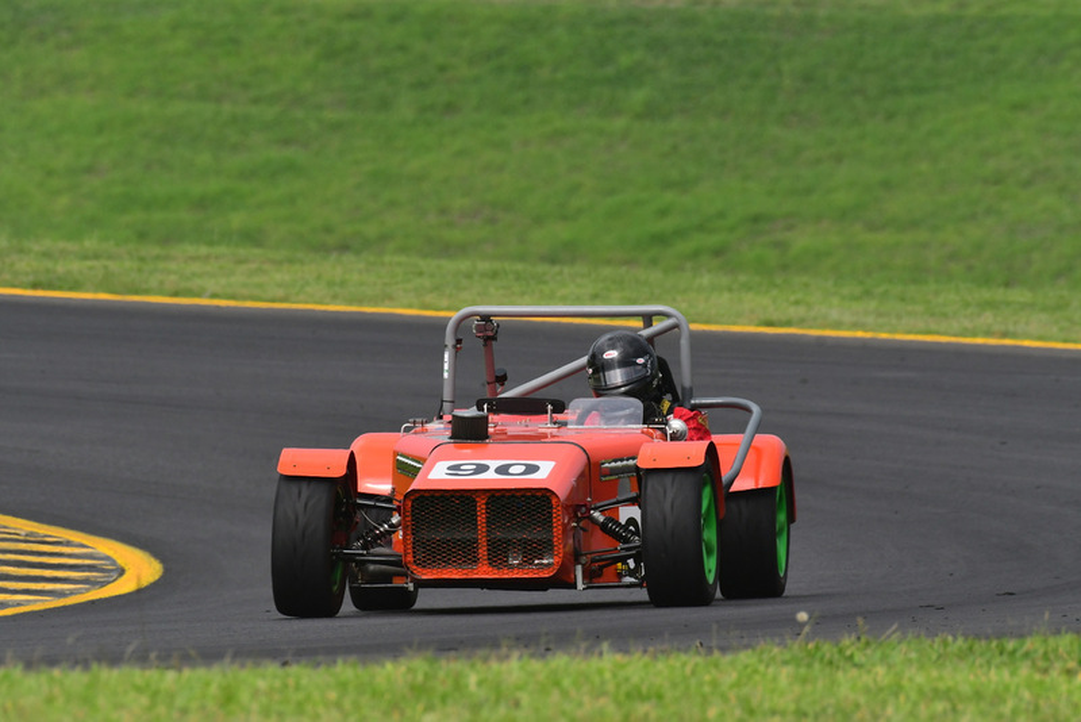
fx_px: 20726
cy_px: 361
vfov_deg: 2.0
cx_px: 540
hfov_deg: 3.0
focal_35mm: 690
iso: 500
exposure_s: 1/640
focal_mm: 460
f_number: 10
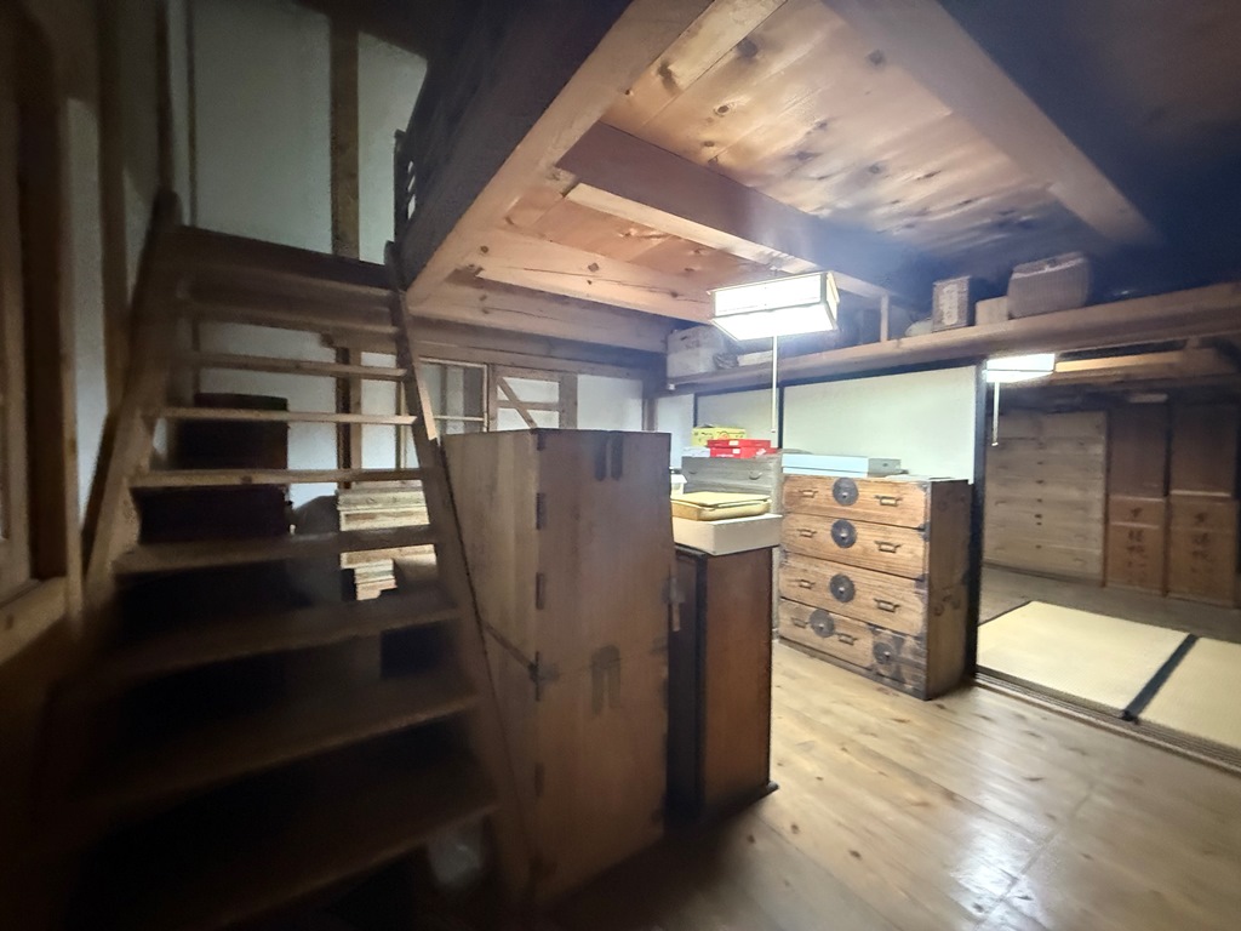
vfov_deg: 85.7
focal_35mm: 14
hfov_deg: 102.1
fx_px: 502
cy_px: 466
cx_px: 620
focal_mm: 2.22
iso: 1250
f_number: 2.2
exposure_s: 1/50
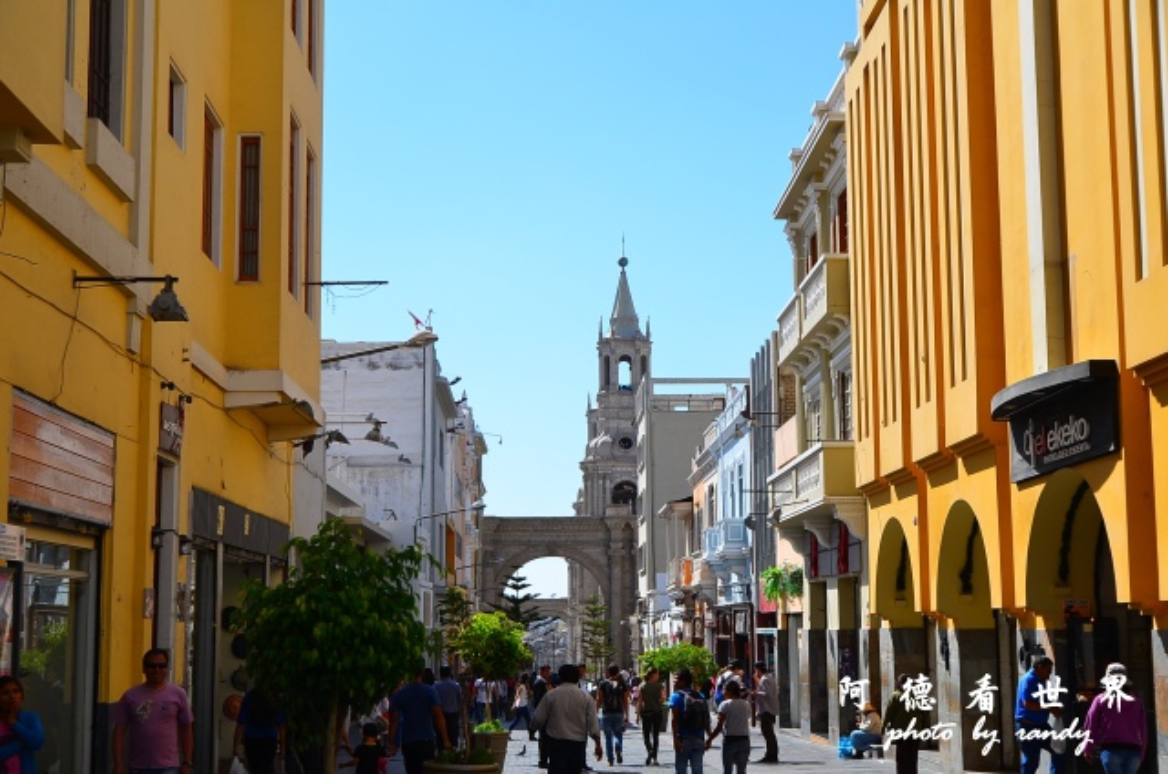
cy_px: 387
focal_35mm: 51
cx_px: 584
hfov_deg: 39.0
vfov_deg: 26.4
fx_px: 1651
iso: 100
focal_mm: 34
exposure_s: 1/640
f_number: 5
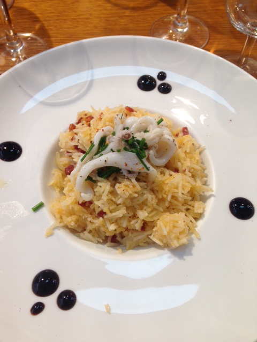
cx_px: 128
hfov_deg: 42.9
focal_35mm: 33
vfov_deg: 55.4
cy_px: 171
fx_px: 327
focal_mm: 4.12
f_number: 2.4
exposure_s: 1/24
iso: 50
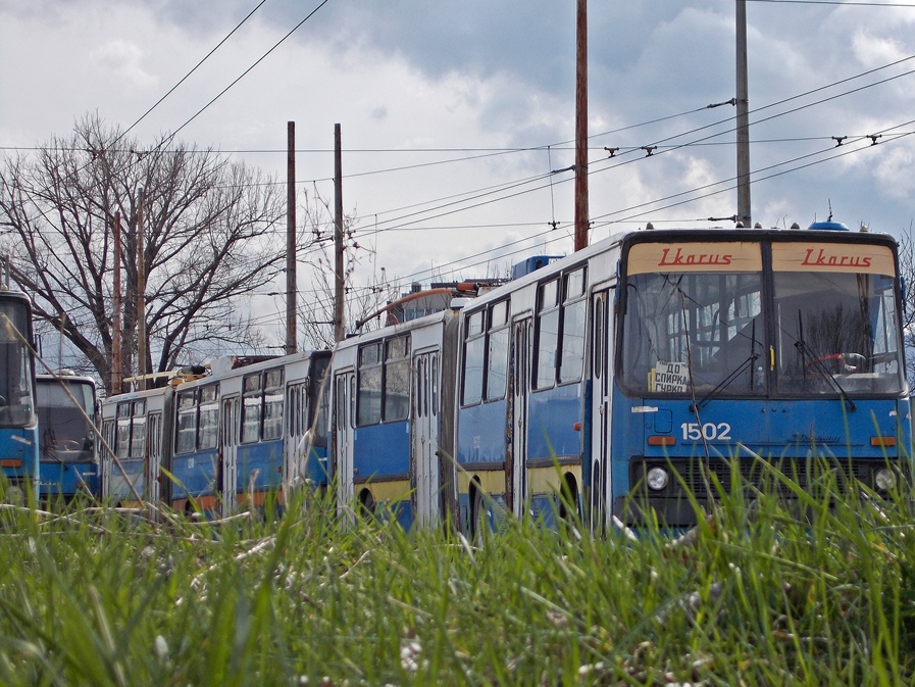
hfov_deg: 17.4
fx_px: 2987
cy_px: 384
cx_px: 521
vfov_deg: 13.1
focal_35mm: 113
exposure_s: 1/400
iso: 80
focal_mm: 17.6
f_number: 5.5
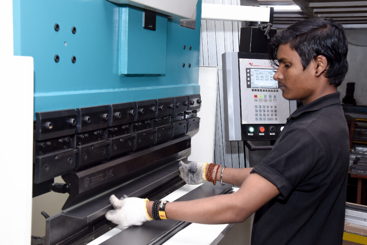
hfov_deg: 42.7
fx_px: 469
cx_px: 184
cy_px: 122
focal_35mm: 46
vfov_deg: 29.3
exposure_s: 1/100
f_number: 7.1
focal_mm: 46
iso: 1000
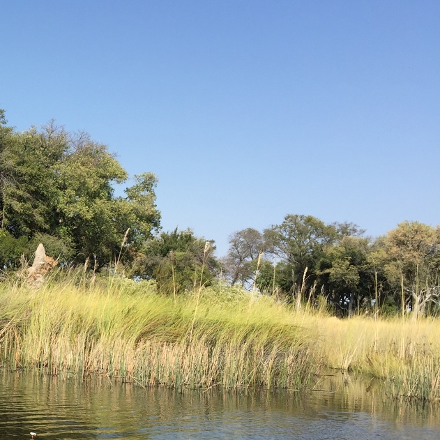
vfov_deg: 32.5
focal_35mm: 52
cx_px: 0
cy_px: 296
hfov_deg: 30.5
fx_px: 748
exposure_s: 1/1276
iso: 32
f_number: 2.2
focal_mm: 4.15
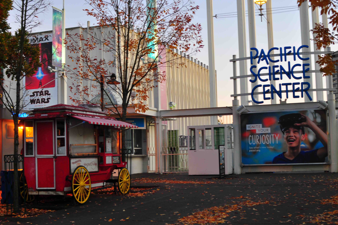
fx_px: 492
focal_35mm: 52
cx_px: 169
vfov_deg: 25.7
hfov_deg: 37.9
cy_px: 112
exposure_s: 1/15
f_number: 3.5
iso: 200
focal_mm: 35
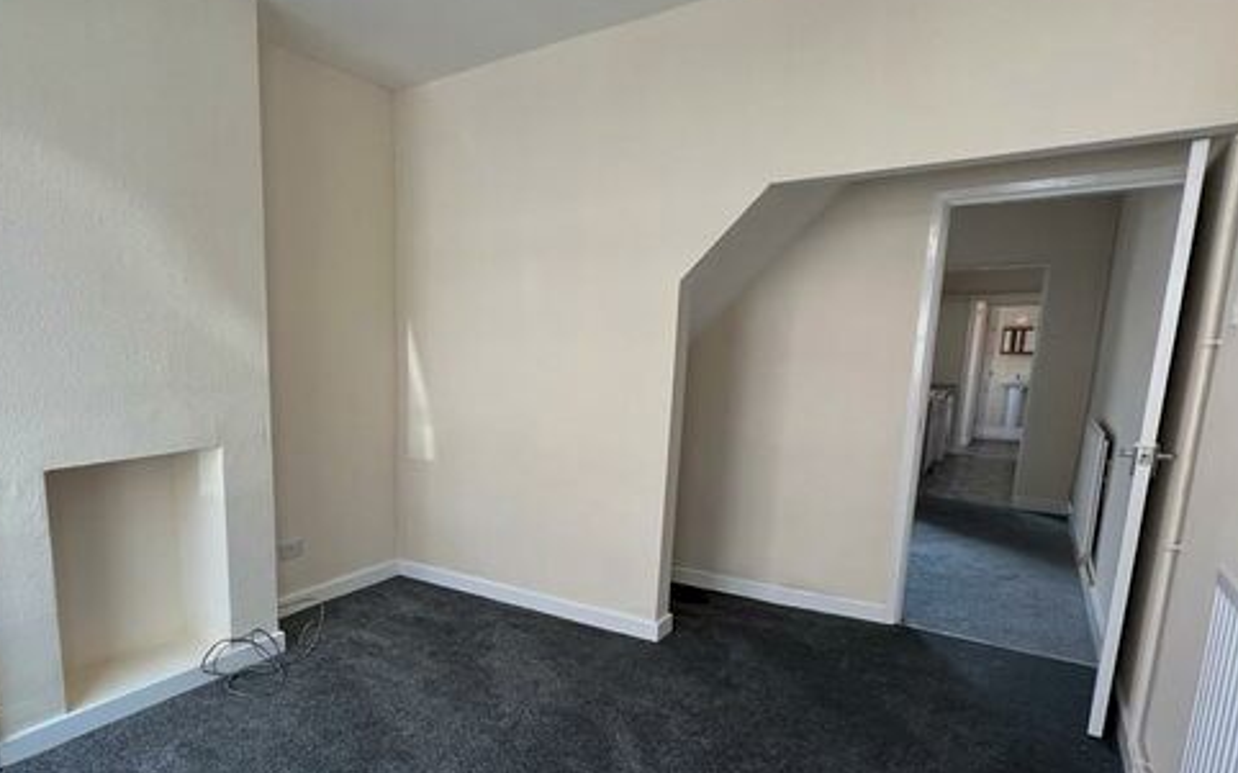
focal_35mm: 20
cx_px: 408
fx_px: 675
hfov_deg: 82.1
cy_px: 471
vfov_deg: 59.0
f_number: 1.8
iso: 50
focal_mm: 1.57
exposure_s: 1/99
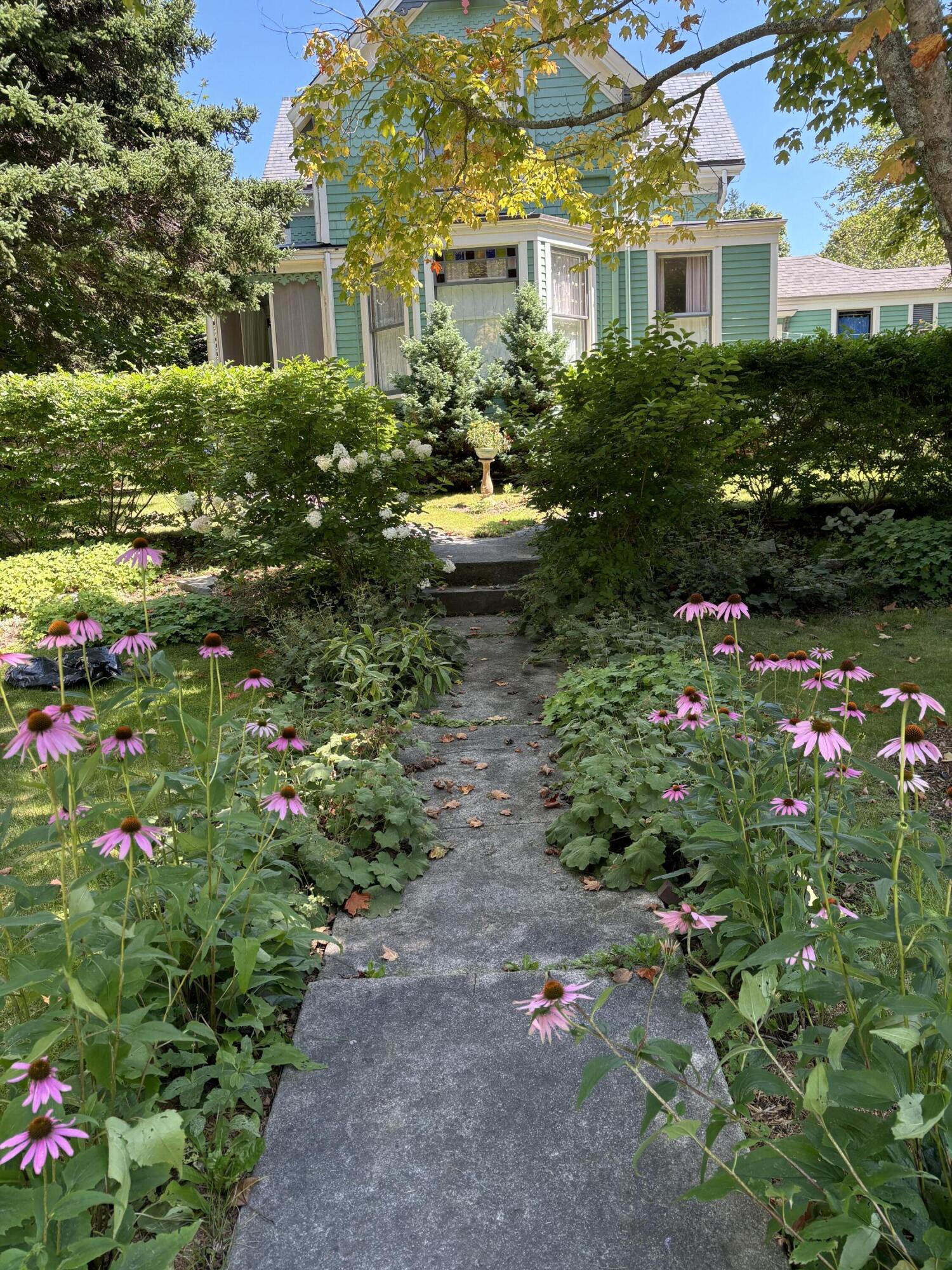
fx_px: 953
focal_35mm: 26
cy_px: 635
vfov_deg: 67.3
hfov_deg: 53.1
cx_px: 476
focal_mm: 5.96
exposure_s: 1/179
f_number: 1.6
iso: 50
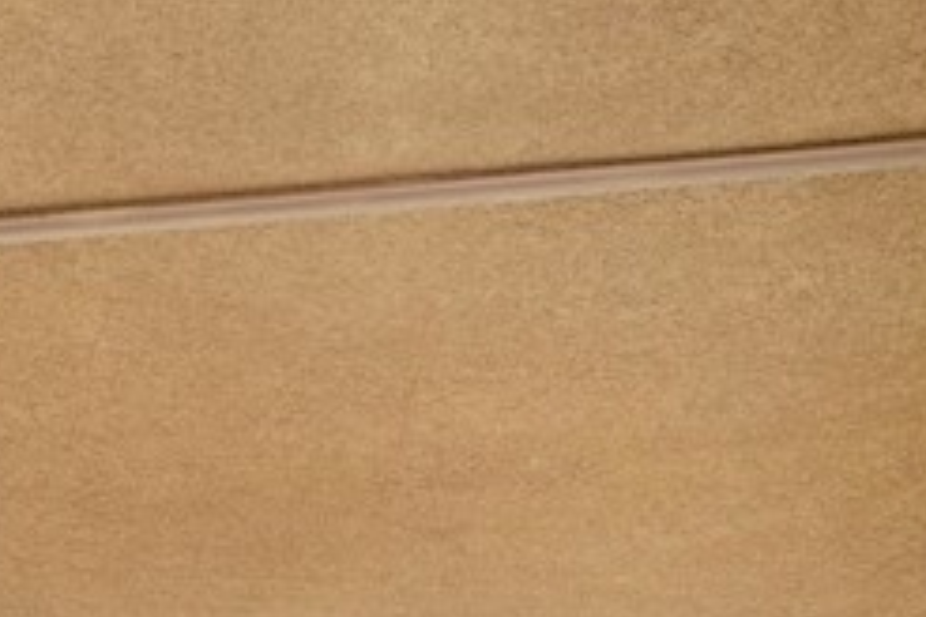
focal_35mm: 91
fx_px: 2341
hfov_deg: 20.6
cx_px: -237
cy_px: 555
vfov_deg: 14.9
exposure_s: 1/125
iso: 640
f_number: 7.1
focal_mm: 35
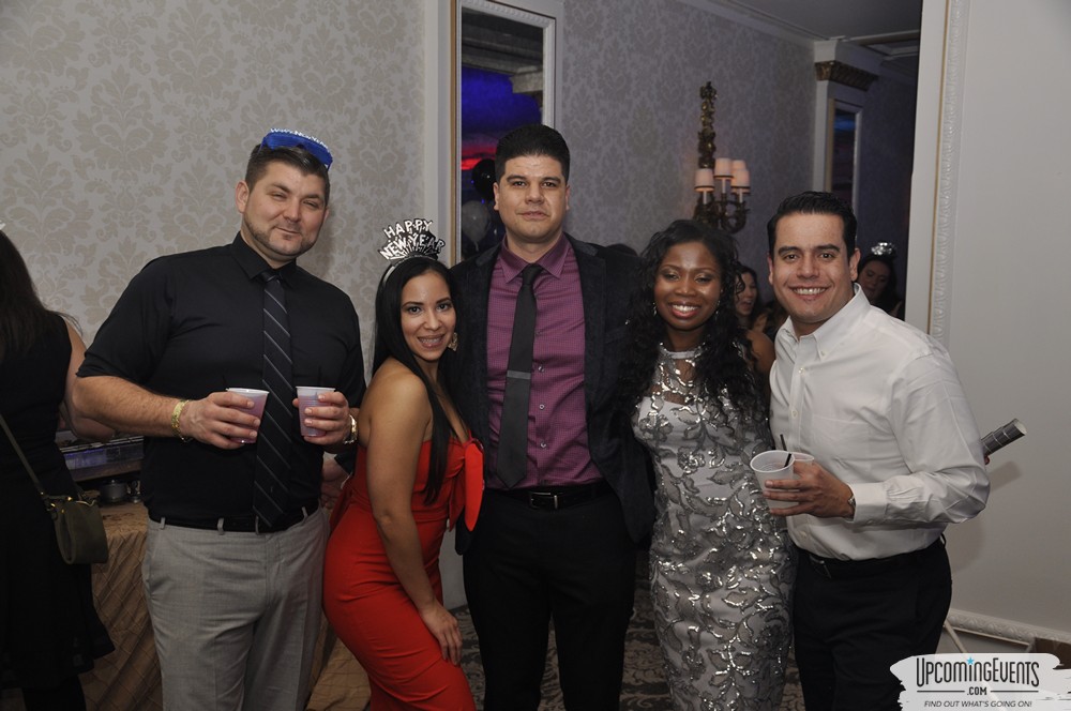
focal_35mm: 38
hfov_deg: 51.3
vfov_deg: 35.4
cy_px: 356
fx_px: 1114
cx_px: 536
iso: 400
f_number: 5
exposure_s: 1/60
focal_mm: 25
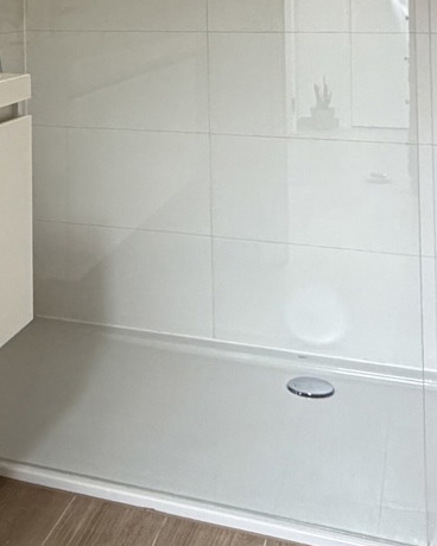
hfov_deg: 25.7
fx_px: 922
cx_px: 27
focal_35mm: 57
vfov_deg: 30.1
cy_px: -32
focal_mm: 2.22
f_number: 2.2
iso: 250
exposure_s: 1/121
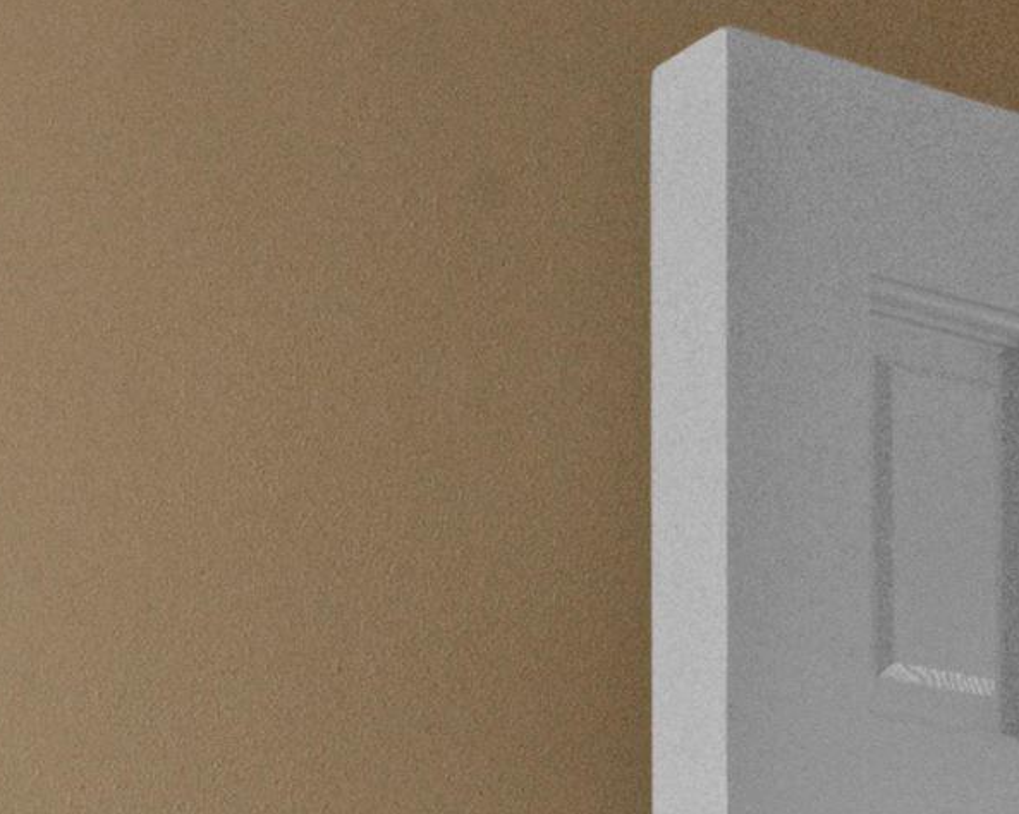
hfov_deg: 17.3
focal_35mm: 68
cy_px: 1608
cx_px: -1151
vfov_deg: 16.9
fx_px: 2050
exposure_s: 1/25
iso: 1250
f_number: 10
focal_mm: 14
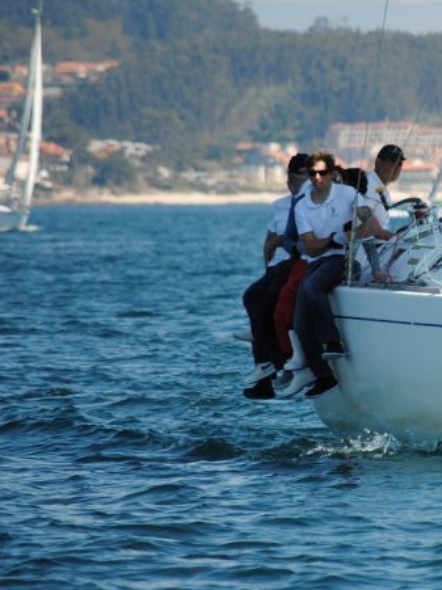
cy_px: 309
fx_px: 8759
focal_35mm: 514
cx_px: 476
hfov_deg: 2.9
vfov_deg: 3.9
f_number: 5.6
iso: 200
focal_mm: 200
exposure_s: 1/640
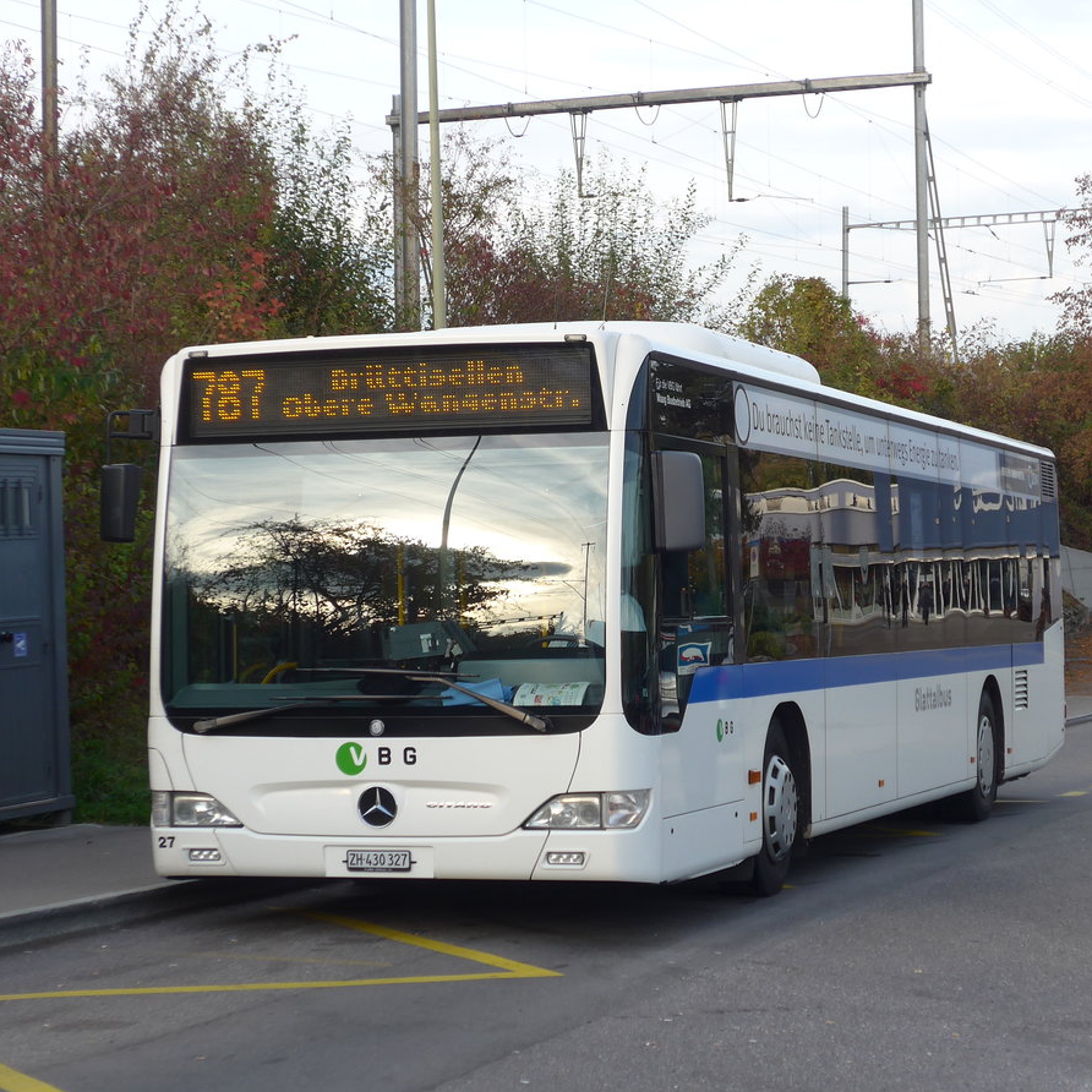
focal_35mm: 88
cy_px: 547
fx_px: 3141
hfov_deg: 19.7
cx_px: 639
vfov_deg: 19.7
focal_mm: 15
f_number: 4.2
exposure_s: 1/200
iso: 80
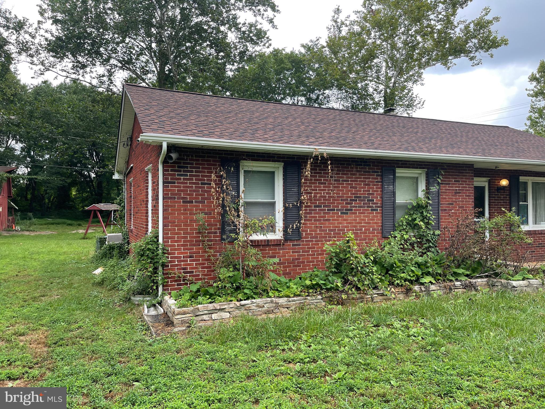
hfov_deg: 67.3
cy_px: 204
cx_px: 272
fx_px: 409
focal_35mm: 26
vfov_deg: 53.1
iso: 32
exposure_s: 1/340
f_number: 1.6
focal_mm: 5.1
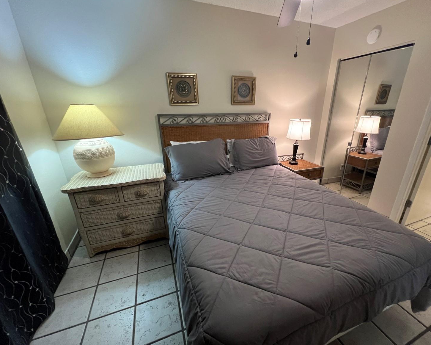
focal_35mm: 14
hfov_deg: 100.6
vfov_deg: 88.0
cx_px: 230
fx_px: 179
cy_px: 176
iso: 400
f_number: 1.8
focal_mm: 1.57
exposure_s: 1/60
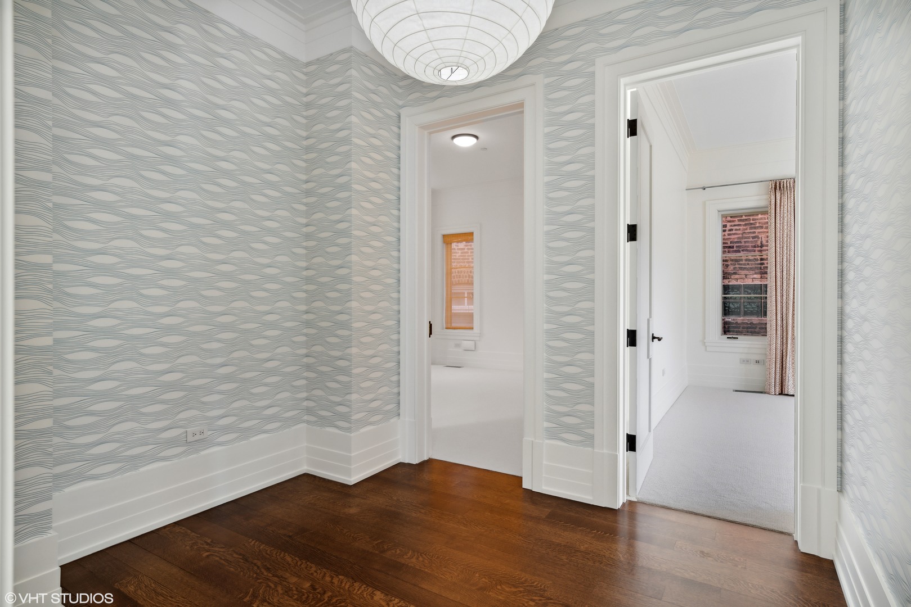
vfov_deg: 67.4
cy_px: 304
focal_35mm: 18
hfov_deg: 90.0
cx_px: 456
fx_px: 456
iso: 320
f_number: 8
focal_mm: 18
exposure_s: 1/4
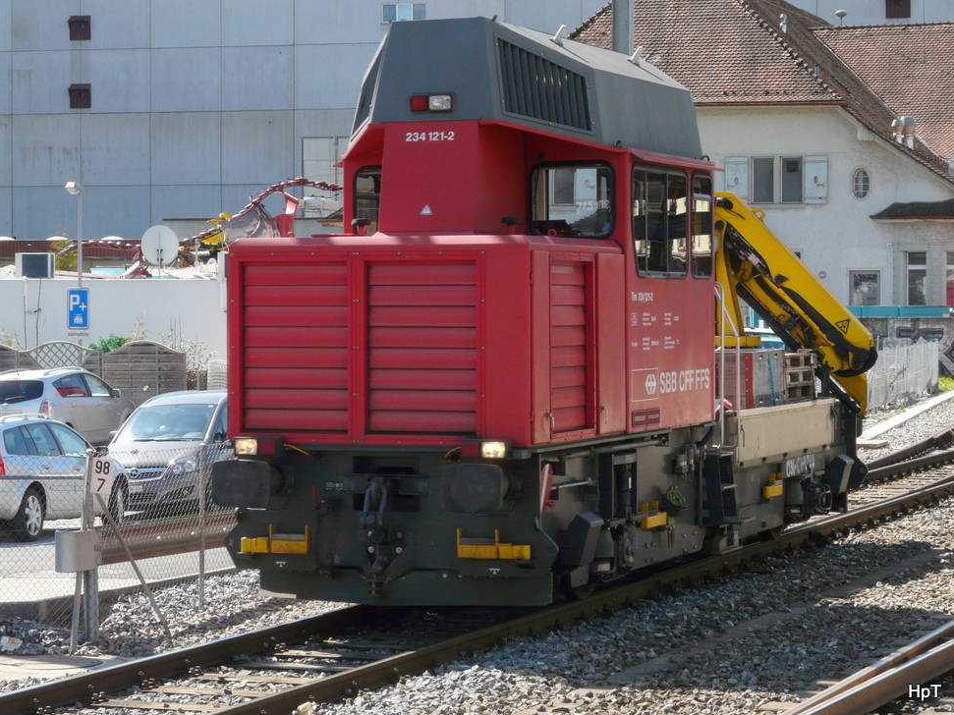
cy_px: 353
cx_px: 474
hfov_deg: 19.3
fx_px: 2811
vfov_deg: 14.5
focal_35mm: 102
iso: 125
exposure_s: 1/200
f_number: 5.6
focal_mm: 16.2
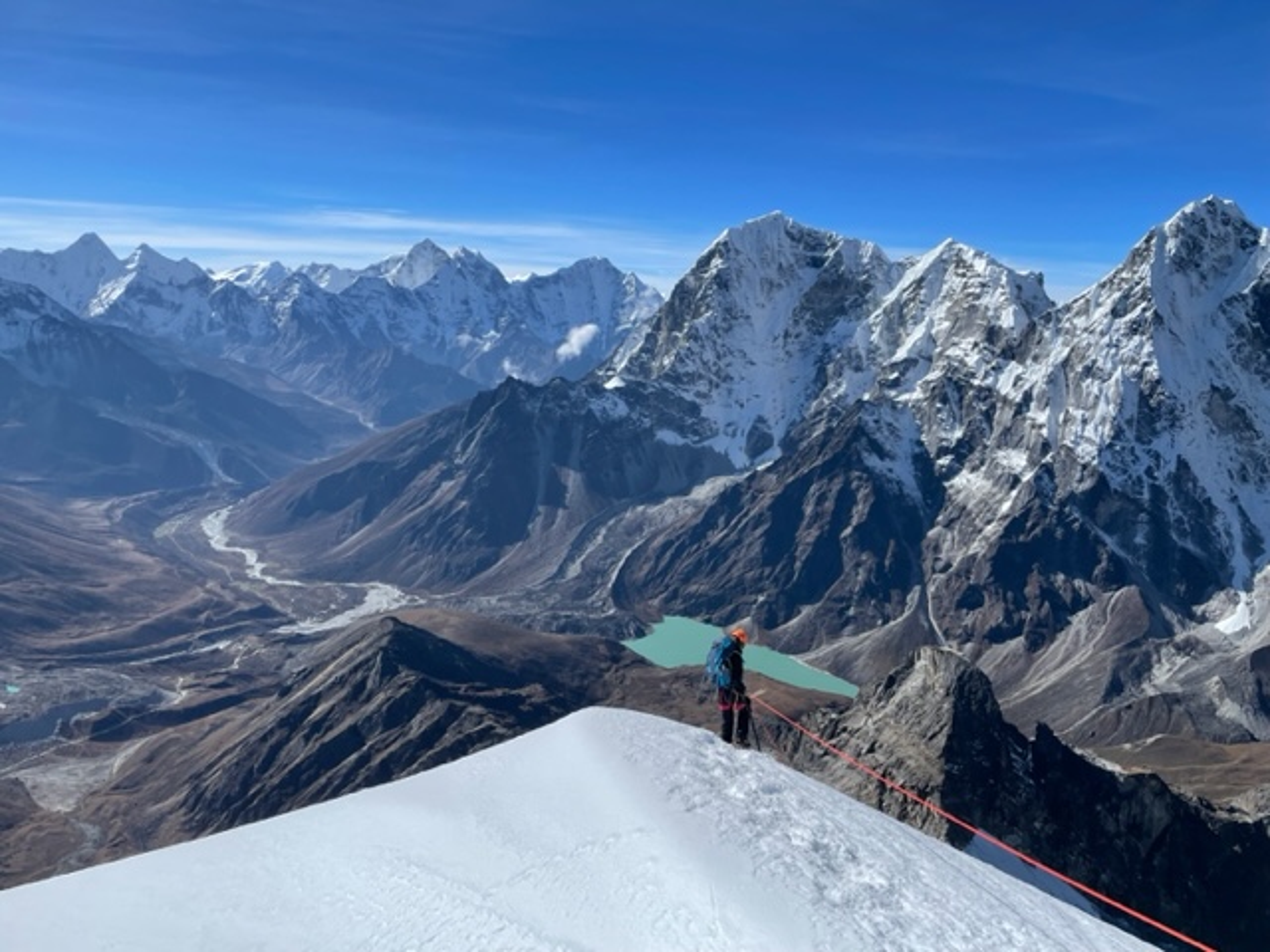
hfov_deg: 67.3
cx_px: 635
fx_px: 954
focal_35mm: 26
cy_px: 476
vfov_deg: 53.1
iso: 32
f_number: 1.6
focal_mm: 4.2
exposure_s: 1/4831
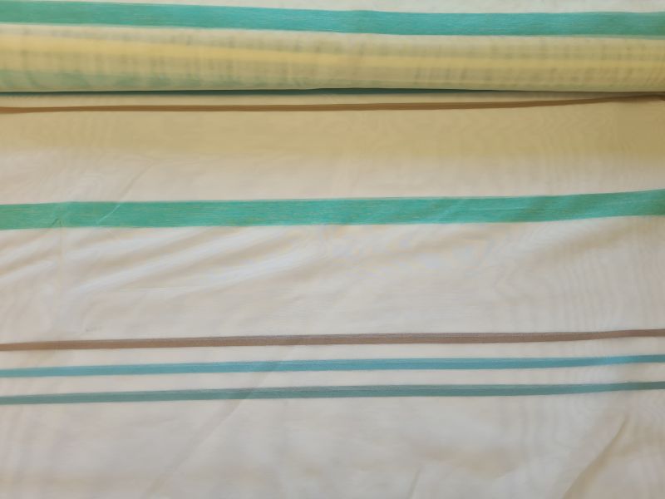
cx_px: 332
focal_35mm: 26
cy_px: 250
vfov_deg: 53.1
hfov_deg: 67.3
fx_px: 499
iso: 50
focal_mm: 5.4
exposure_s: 1/147
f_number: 1.8
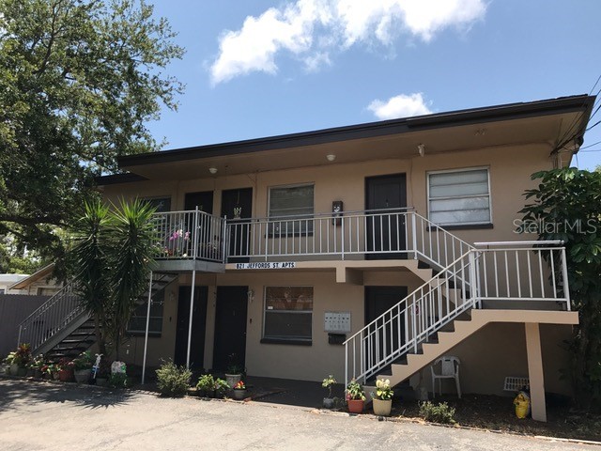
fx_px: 486
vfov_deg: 49.7
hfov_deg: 63.4
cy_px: 226
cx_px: 300
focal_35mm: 28
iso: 20
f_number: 1.8
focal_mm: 3.99
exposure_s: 1/2398
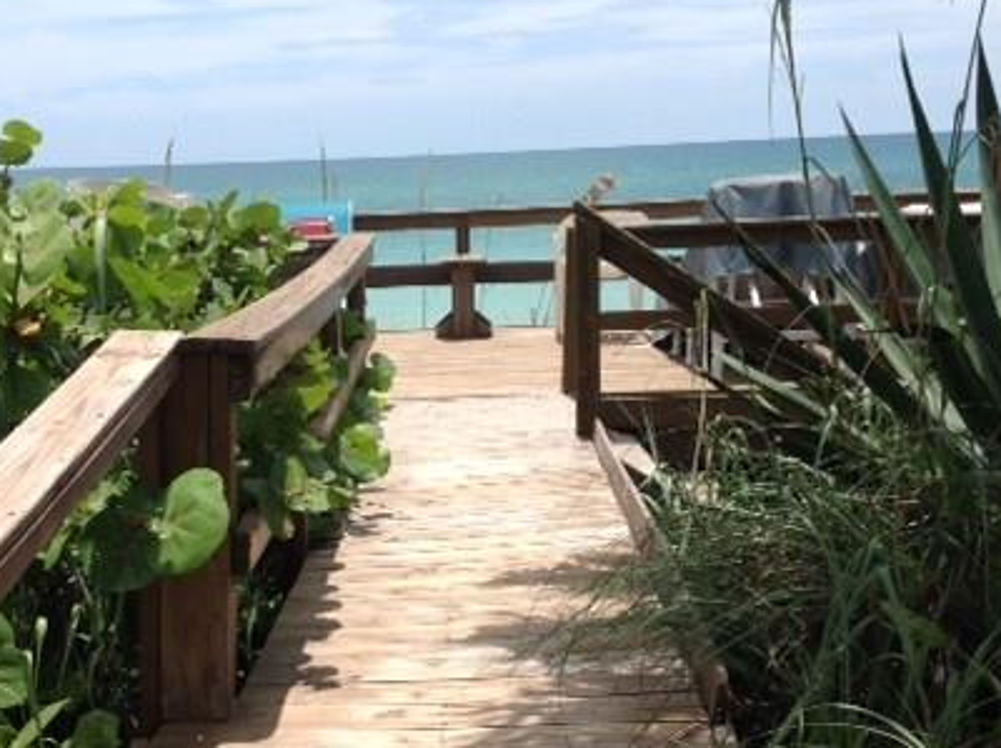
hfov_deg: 34.2
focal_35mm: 56
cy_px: 525
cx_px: 388
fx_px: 1617
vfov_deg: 25.8
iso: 50
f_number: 2.4
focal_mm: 4.28
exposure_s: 1/1890
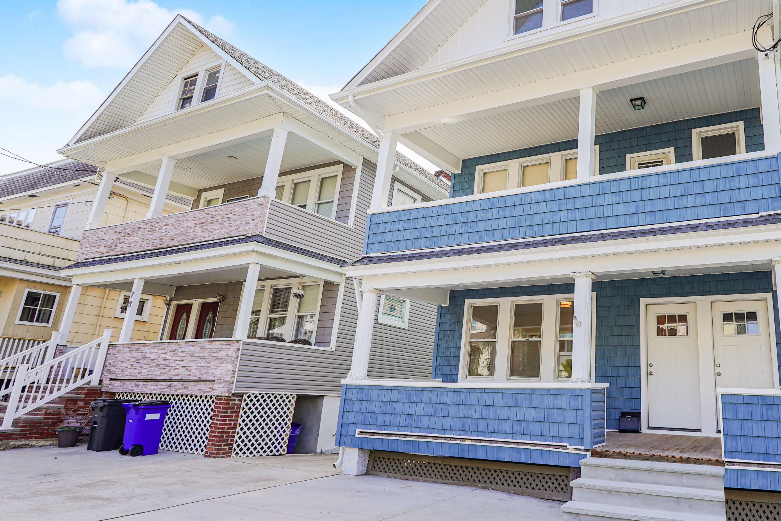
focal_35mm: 24
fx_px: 521
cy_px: 255
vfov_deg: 53.1
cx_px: 545
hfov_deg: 70.7
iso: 100
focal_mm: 16
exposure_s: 1/100
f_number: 7.1
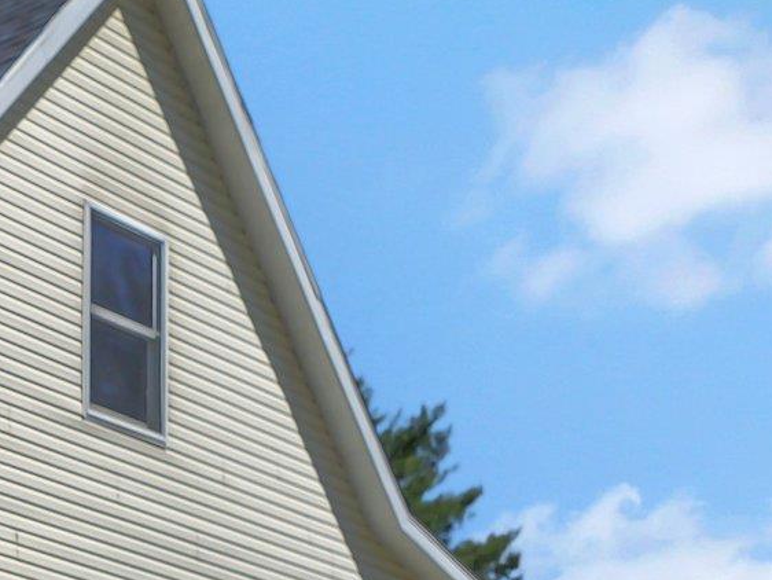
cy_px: 672
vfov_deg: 14.1
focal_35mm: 102
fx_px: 2276
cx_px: -430
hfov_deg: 17.1
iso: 200
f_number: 3.2
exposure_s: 1/3200
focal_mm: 14
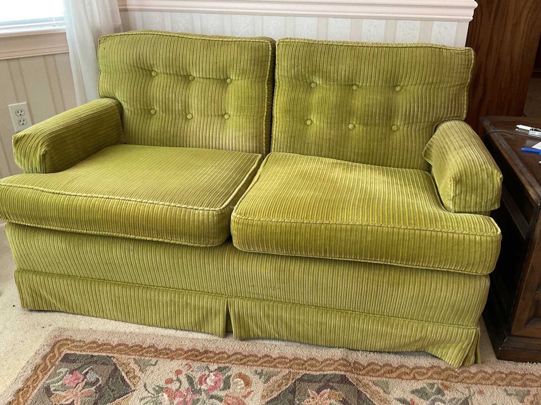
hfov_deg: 60.0
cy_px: 203
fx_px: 469
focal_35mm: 30
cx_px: 275
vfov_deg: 46.8
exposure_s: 1/60
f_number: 1.8
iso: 125
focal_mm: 3
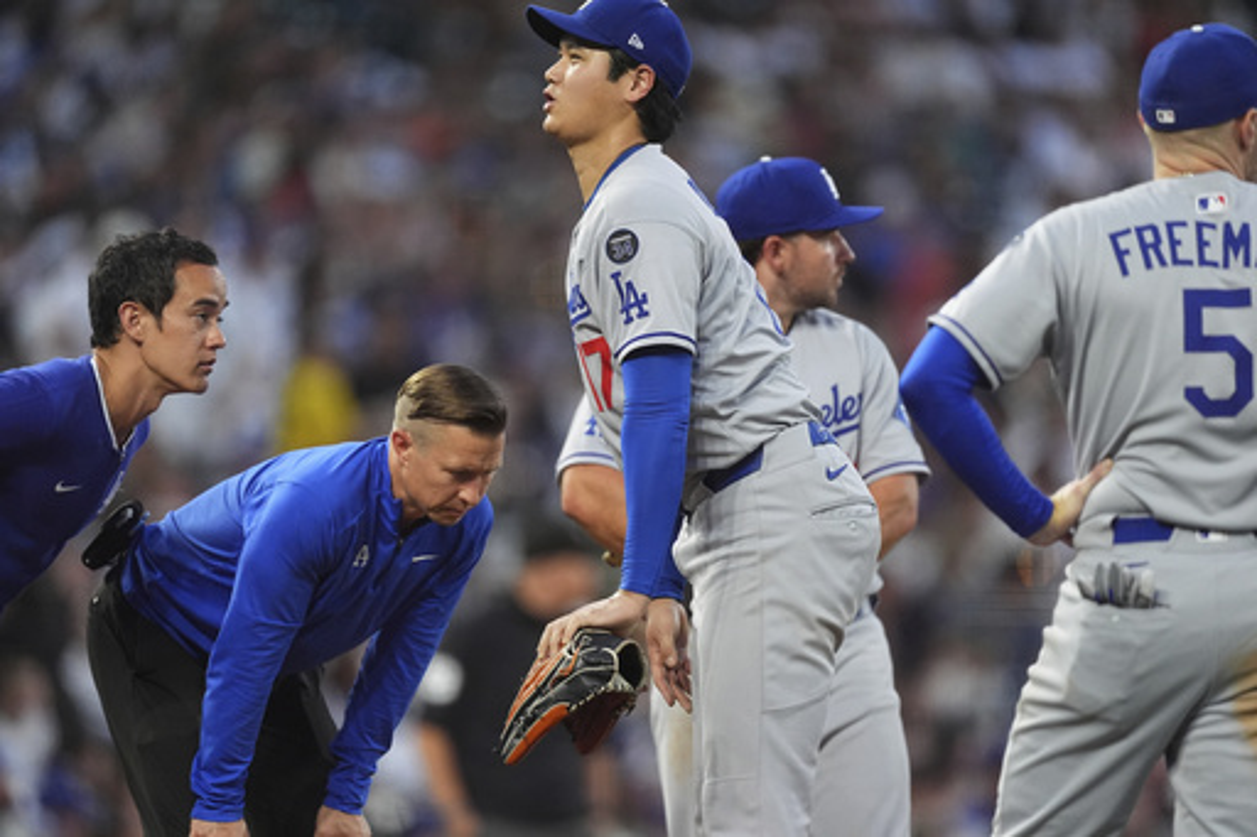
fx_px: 20942
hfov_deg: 3.4
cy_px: 418
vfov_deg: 2.3
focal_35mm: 600
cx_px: 628
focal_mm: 600
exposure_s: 1/1600
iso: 4000
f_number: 4
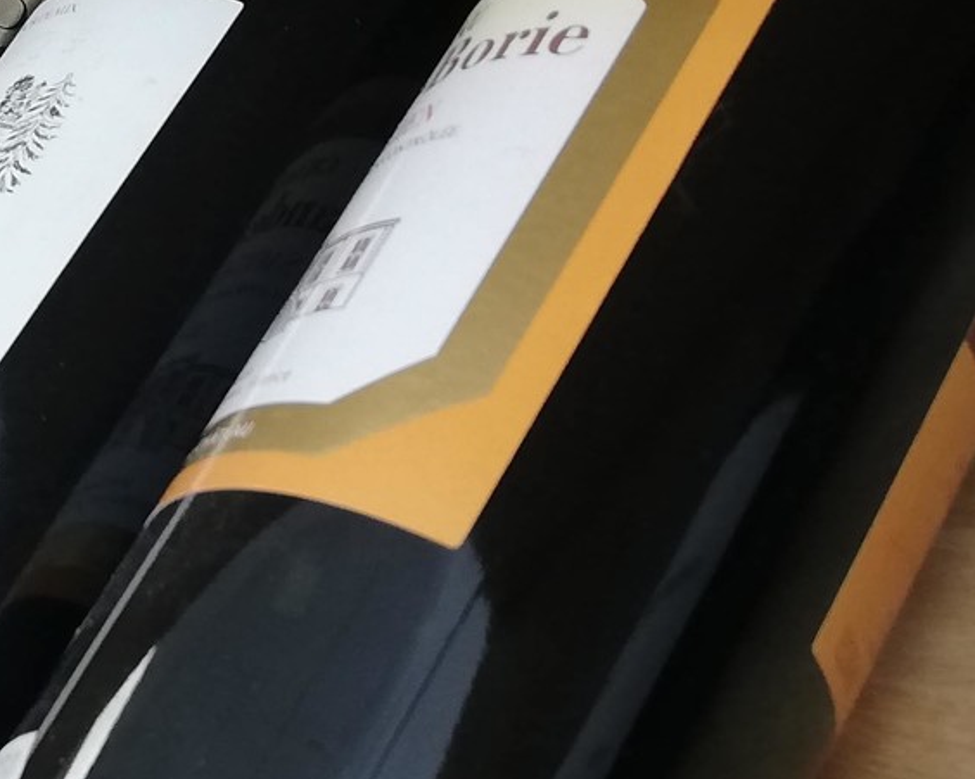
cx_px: -422
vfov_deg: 17.0
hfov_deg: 19.1
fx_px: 2597
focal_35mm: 90
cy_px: 235
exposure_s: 1/50
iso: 100
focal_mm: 3.81
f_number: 2.2
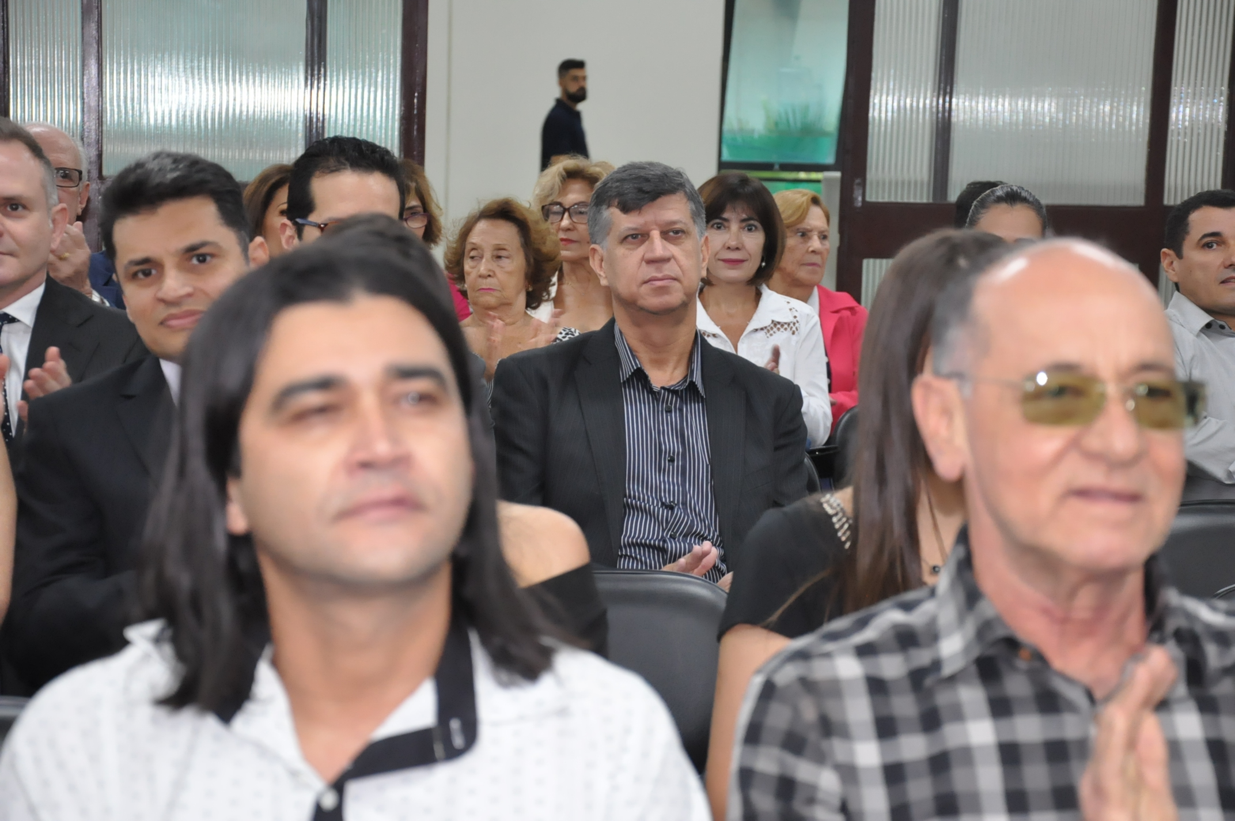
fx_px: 3392
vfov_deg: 13.8
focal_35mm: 99
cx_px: 618
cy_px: 410
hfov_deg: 20.6
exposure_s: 1/60
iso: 2000
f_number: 5.3
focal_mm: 66
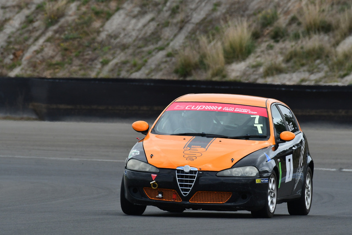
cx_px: 176
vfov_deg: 1.8
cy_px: 118
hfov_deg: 2.7
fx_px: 7336
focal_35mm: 750
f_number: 10
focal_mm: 500
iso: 500
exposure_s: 1/640
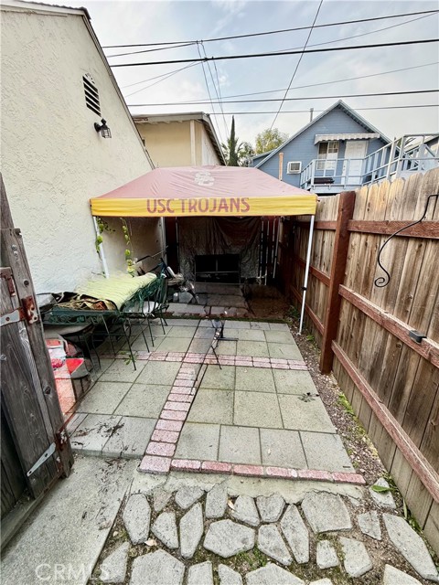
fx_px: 237
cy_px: 292
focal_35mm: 14
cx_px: 220
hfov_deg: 85.7
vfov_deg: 102.1
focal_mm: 2.22
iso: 50
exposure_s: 1/168
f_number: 2.2
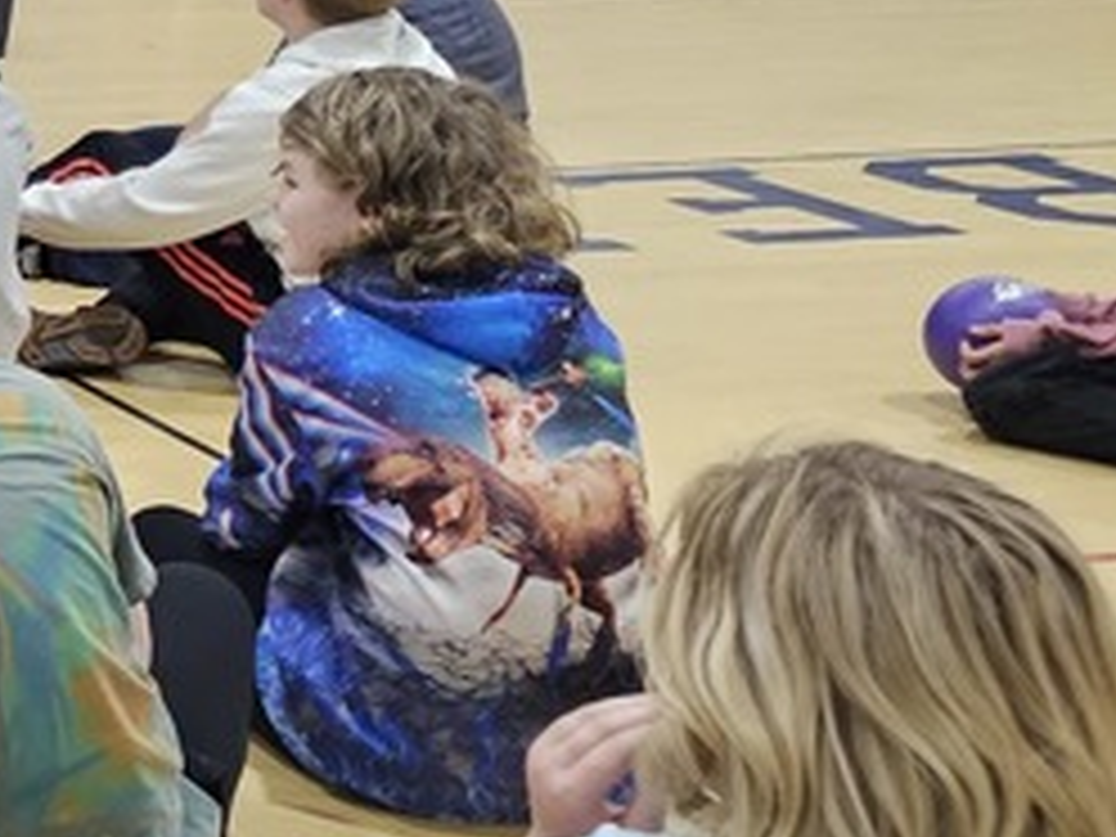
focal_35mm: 95
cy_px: 122
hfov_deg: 16.2
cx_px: -1076
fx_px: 3063
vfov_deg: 15.4
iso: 1000
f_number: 1.7
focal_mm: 6.3
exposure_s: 1/240
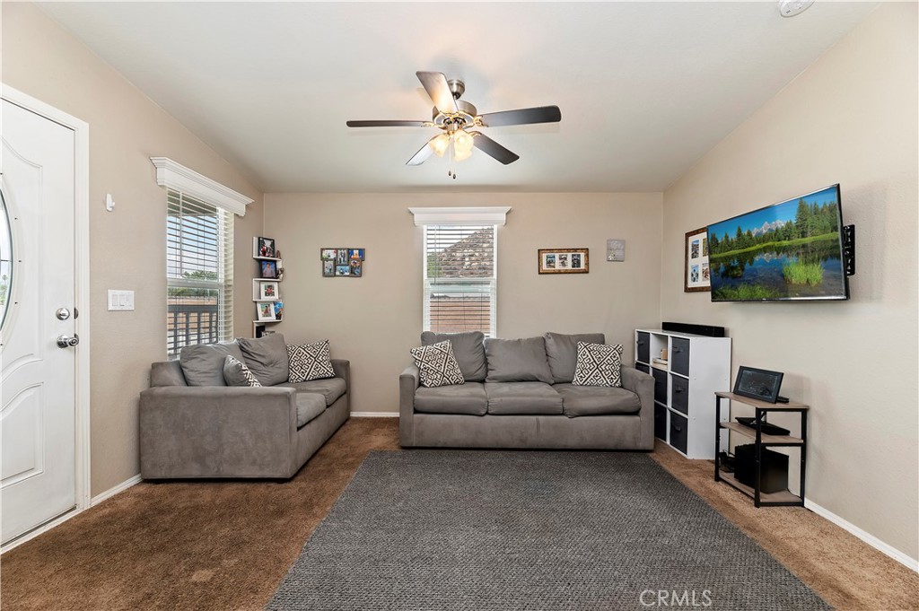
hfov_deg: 104.3
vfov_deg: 81.1
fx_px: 357
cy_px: 306
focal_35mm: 14
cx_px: 460
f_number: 10
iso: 500
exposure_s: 1/25
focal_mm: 14
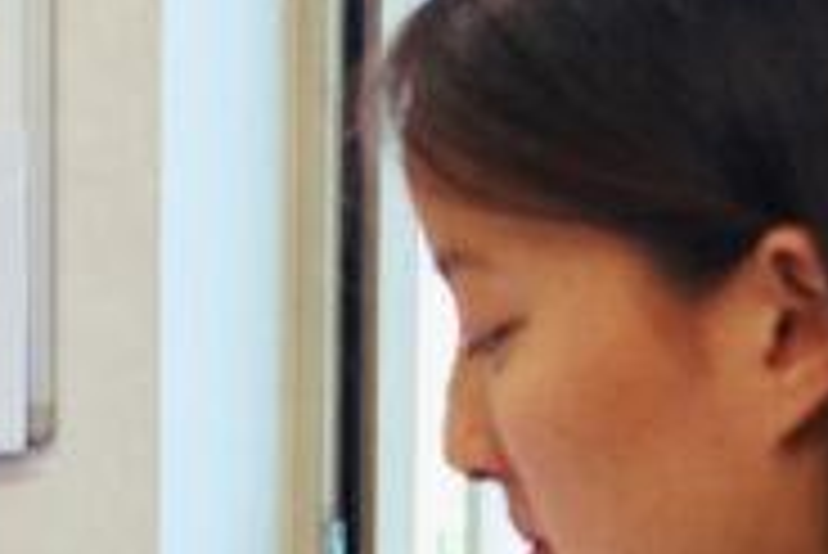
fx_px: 4488
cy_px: 948
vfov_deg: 6.9
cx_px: -932
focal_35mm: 195
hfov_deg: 9.7
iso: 2000
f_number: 3.5
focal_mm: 35
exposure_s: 1/250
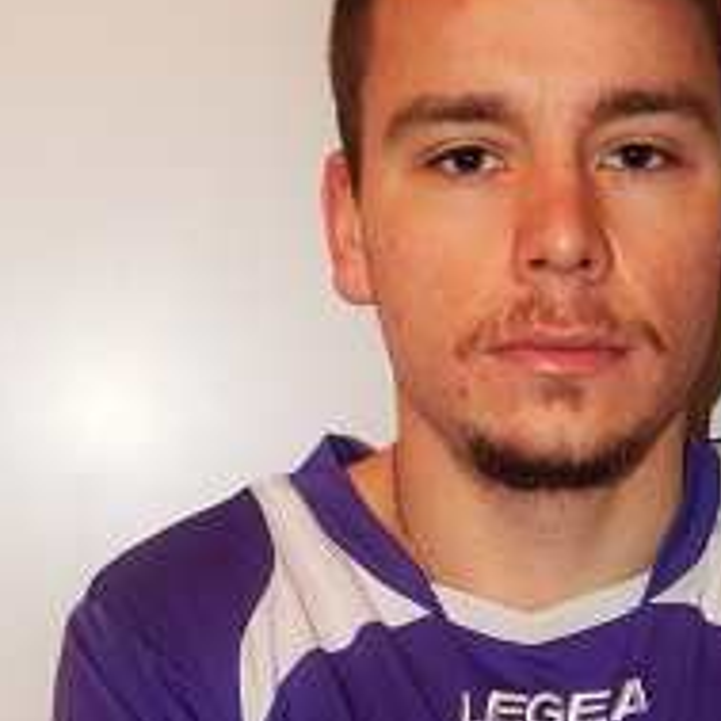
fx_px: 1673
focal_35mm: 71
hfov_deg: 24.0
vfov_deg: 23.9
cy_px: 595
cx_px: 557
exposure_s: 1/30
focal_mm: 6.8
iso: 200
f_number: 3.4
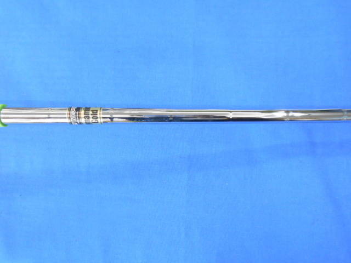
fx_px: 264
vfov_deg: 53.1
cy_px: 132
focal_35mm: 26
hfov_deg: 67.3
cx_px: 176
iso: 280
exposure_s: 1/30
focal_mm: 4.6
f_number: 3.2
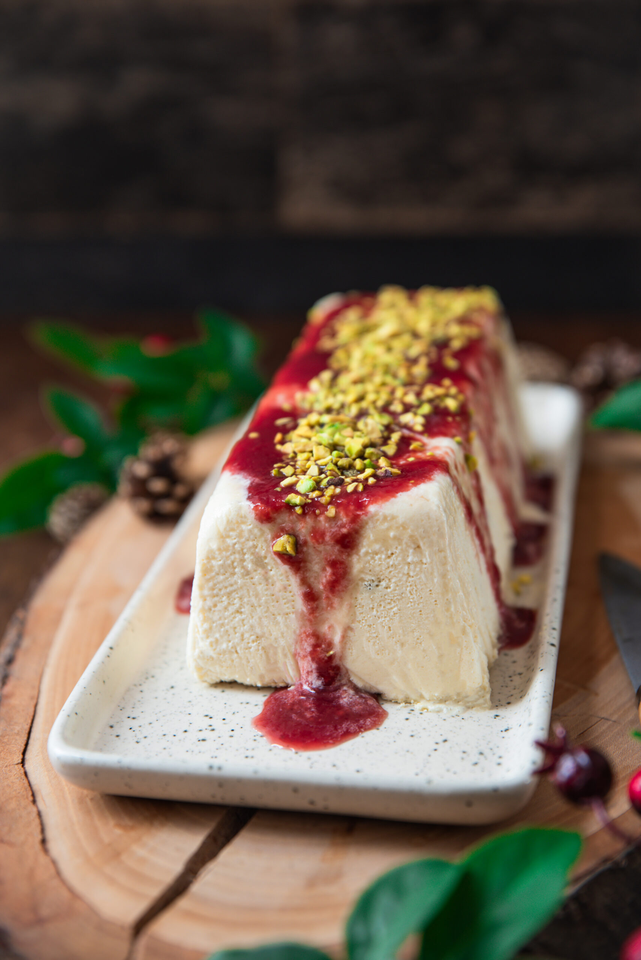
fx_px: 1868
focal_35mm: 70
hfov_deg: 19.5
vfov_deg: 28.8
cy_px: 480
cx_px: 320
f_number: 3.2
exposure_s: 1/25
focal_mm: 70
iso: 200
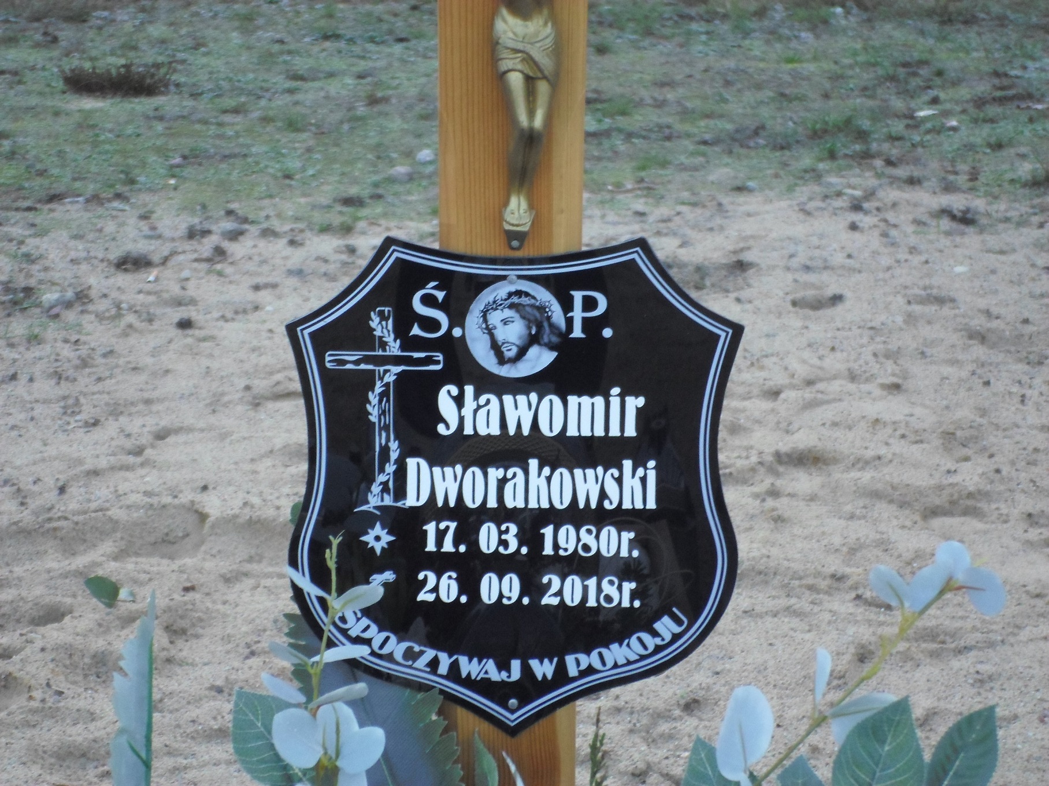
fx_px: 3788
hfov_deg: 15.8
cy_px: 393
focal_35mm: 125
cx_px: 524
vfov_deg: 11.9
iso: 200
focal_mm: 22.5
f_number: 6.3
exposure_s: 1/60
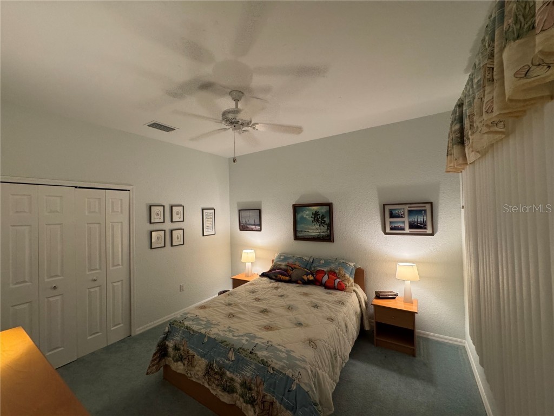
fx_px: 224
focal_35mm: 14
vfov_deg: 85.7
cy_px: 208
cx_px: 277
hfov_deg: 102.1
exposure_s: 1/60
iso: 250
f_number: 2.2
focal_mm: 2.22
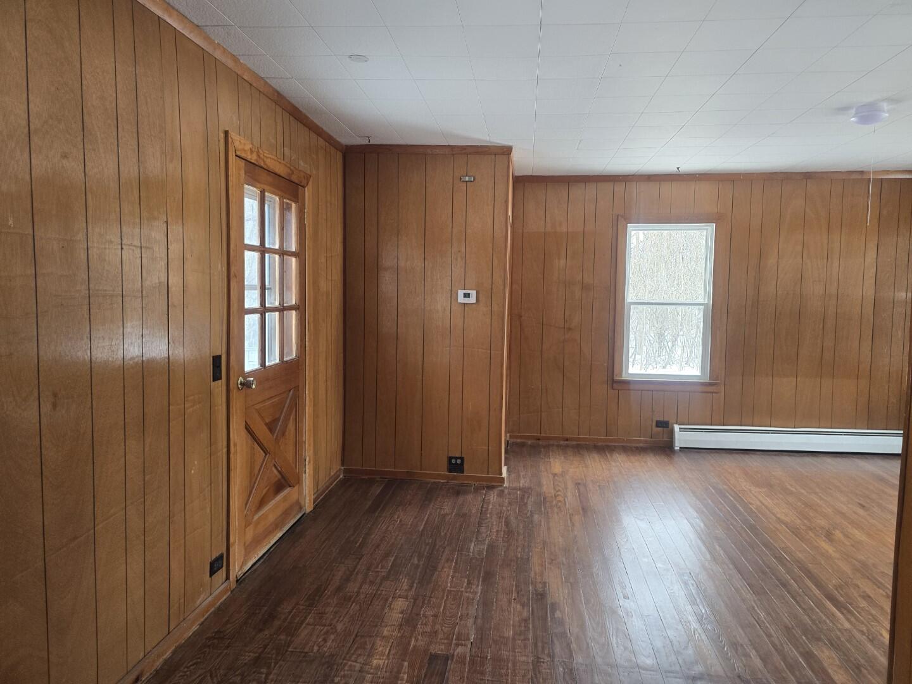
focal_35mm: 23
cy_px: 342
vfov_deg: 58.9
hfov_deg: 73.9
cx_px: 456
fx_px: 606
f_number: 1.7
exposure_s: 1/180
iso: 200
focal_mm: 6.3
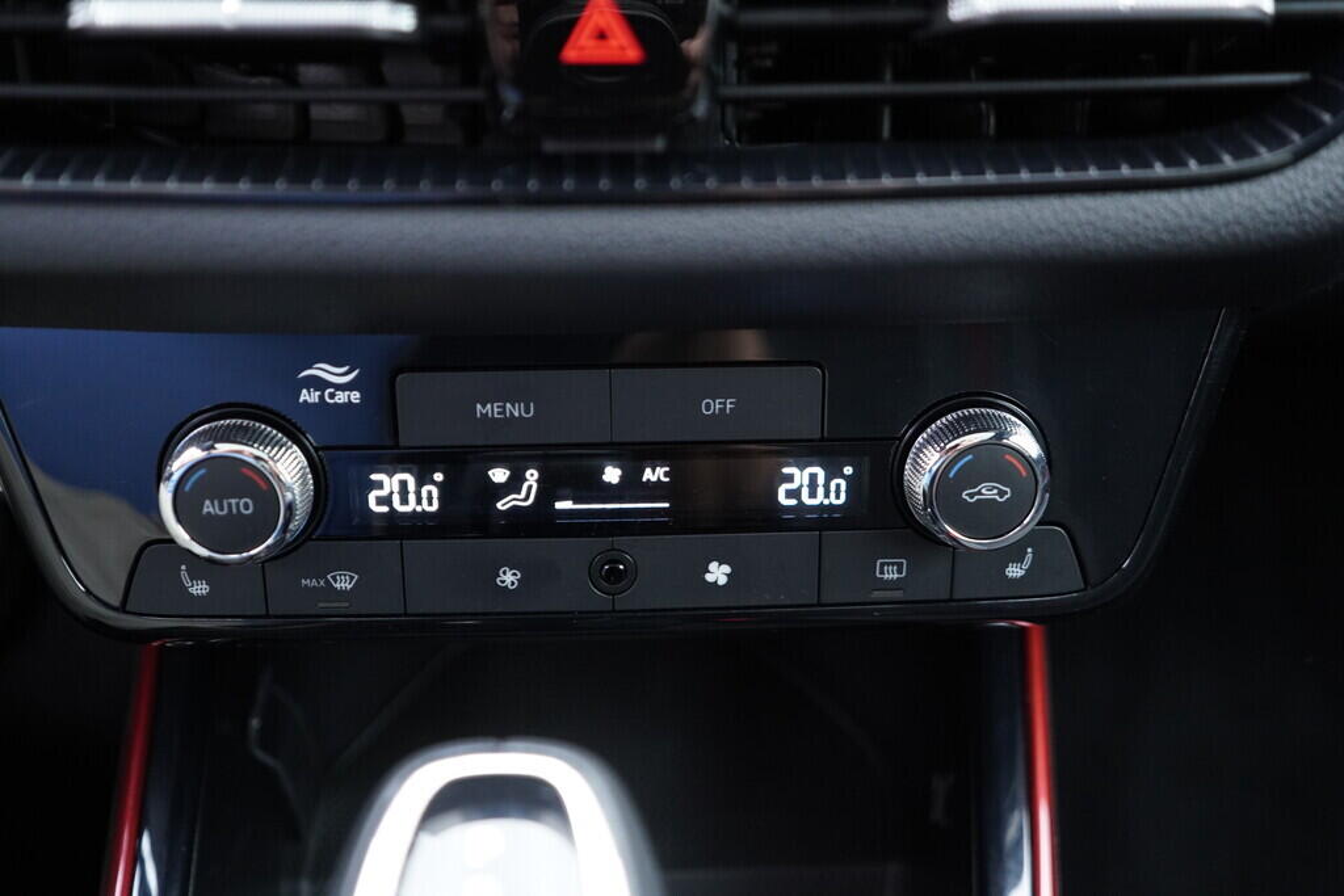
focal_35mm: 36
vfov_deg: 36.9
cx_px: 672
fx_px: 1344
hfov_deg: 53.1
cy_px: 448
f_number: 2.8
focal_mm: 24
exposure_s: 1/40
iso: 800
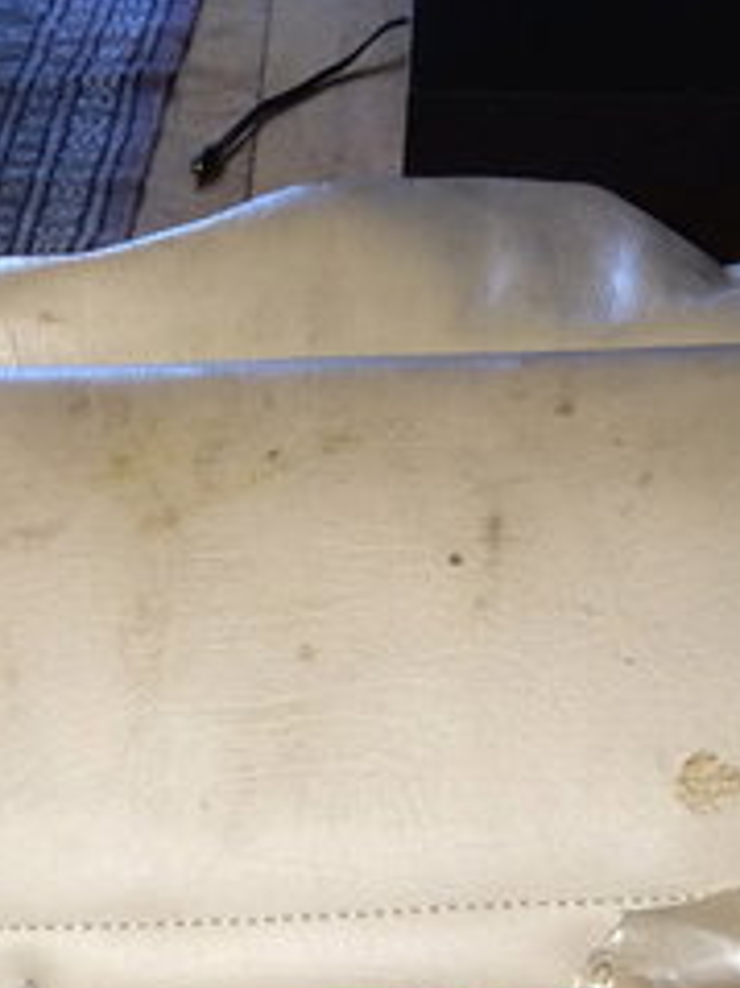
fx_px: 2739
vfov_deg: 18.2
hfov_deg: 15.3
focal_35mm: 96
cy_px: 1492
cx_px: 161
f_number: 2.2
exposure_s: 1/16
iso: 64
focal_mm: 4.15
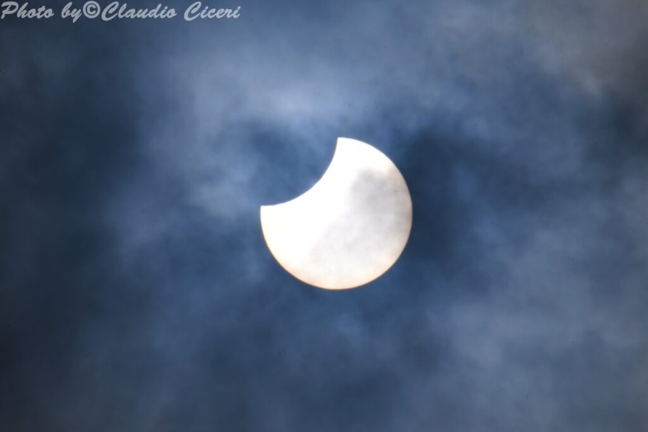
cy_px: 216
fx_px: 16201
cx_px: 324
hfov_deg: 2.3
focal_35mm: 900
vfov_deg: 1.5
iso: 100
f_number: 40
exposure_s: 1/1000
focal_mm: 600
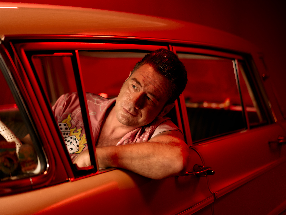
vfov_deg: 24.4
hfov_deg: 32.2
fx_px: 496
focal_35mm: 60
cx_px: 143
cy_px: 108
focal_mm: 55
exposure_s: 1/125
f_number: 1.8
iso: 400
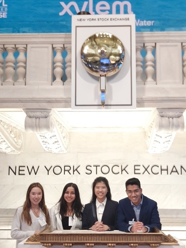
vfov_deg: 46.7
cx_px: 102
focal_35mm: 40
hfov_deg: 35.9
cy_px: 138
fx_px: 287
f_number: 1.7
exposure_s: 1/60
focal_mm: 3.93
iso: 200
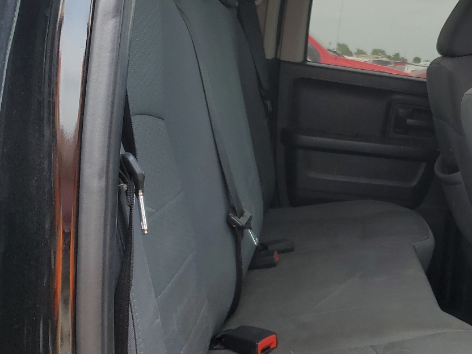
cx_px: 393
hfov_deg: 36.6
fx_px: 682
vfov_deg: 29.1
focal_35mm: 50
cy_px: 174
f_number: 1.5
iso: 50
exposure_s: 1/435
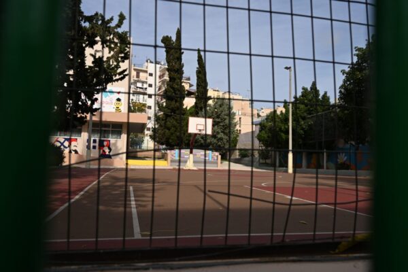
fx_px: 340
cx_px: 204
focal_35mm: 30
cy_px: 136
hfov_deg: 61.9
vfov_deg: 43.6
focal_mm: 30
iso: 100
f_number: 6.3
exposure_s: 1/800
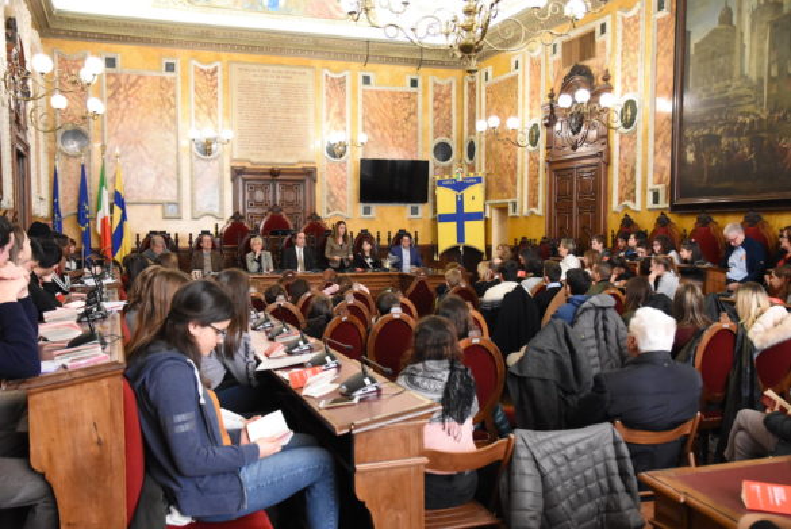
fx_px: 792
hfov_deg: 53.1
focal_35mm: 36
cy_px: 264
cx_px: 396
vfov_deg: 36.9
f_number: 4
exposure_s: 1/250
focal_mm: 24
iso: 6400
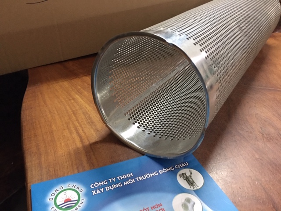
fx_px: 235
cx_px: 140
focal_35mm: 29
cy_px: 106
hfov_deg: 61.7
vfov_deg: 48.2
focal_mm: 4.15
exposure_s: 1/8
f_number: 2.2
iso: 160
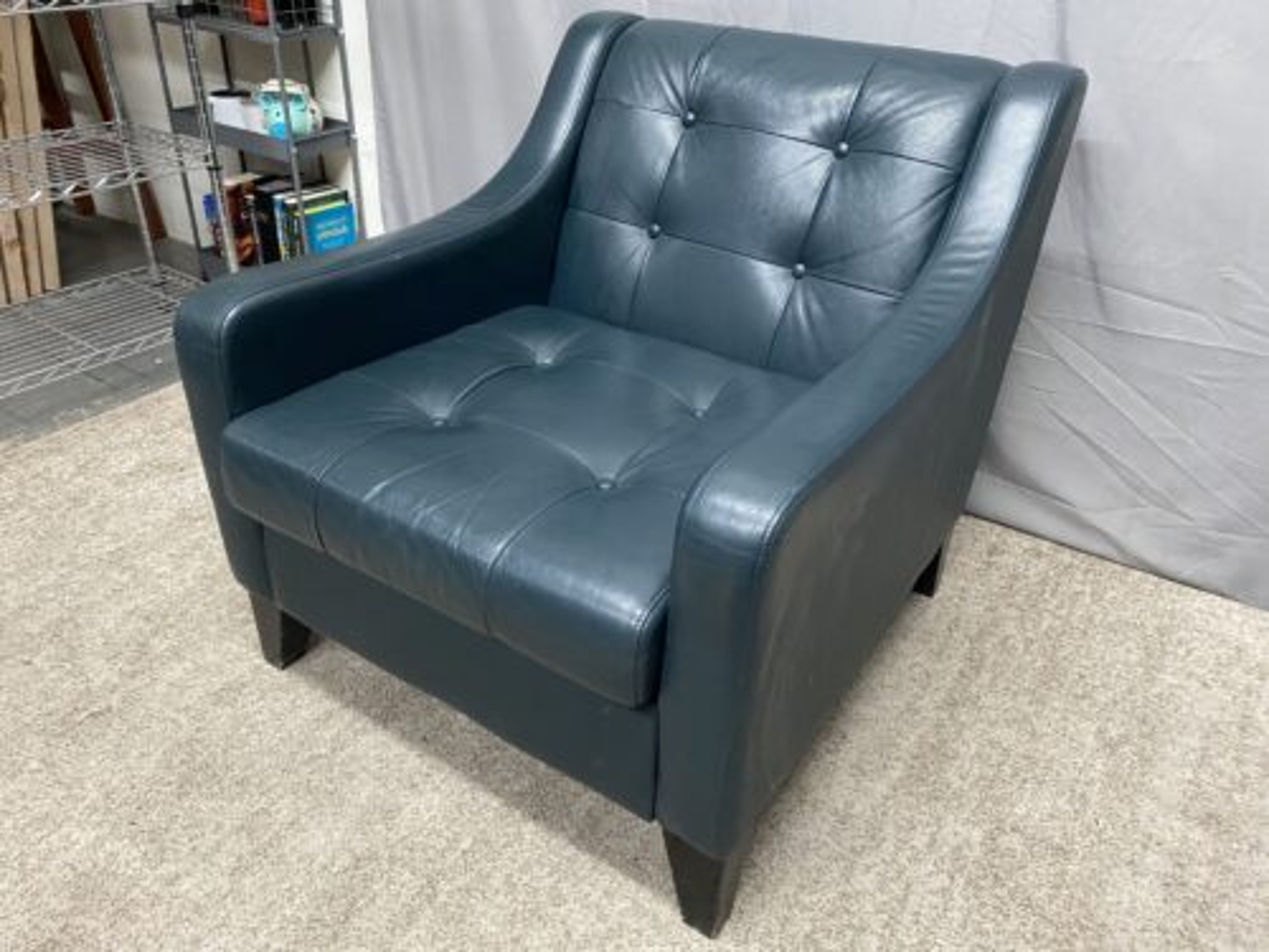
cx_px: 634
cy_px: 476
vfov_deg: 53.1
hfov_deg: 67.3
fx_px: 953
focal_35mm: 26
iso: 500
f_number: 1.8
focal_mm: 4.25
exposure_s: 1/60
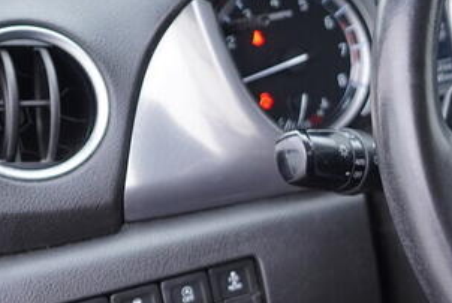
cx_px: 633
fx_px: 1533
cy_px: 194
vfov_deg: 11.3
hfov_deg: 15.7
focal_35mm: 122
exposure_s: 1/40
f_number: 2.8
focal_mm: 24
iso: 250
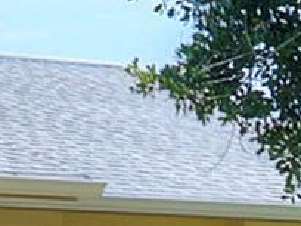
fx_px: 2461
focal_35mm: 283
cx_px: -580
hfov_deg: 6.4
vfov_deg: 5.2
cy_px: 270
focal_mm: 18
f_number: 8
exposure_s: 1/640
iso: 200
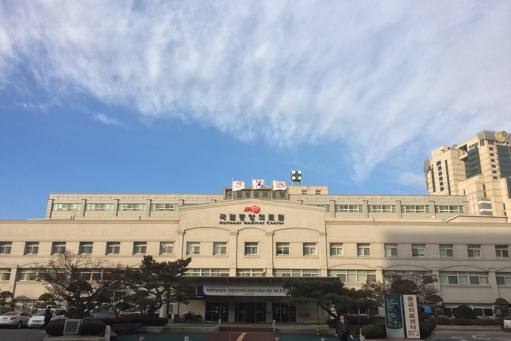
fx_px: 454
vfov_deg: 41.1
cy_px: 182
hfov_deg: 58.7
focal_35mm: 32
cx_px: 256
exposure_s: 1/1414
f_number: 2.2
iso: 32
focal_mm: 4.12
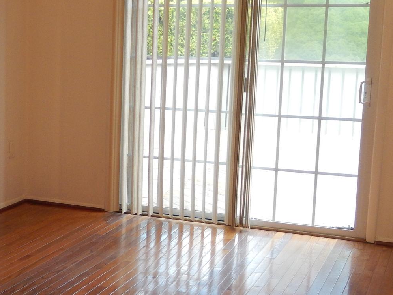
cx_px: 11
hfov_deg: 25.2
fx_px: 840
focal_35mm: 74
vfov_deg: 19.9
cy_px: 169
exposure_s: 1/30
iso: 250
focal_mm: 6.5
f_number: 4
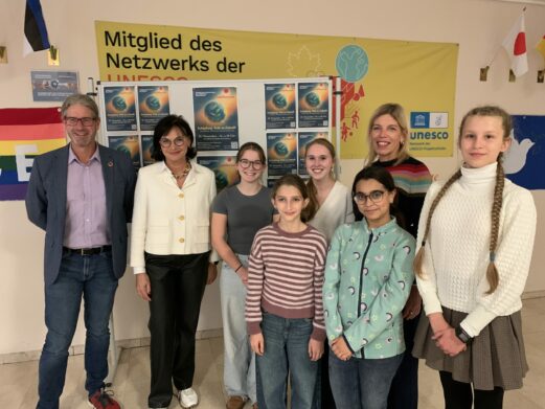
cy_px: 204
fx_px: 409
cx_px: 272
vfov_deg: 53.1
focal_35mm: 26
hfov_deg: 67.3
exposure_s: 1/32
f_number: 1.8
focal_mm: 4.25
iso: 400
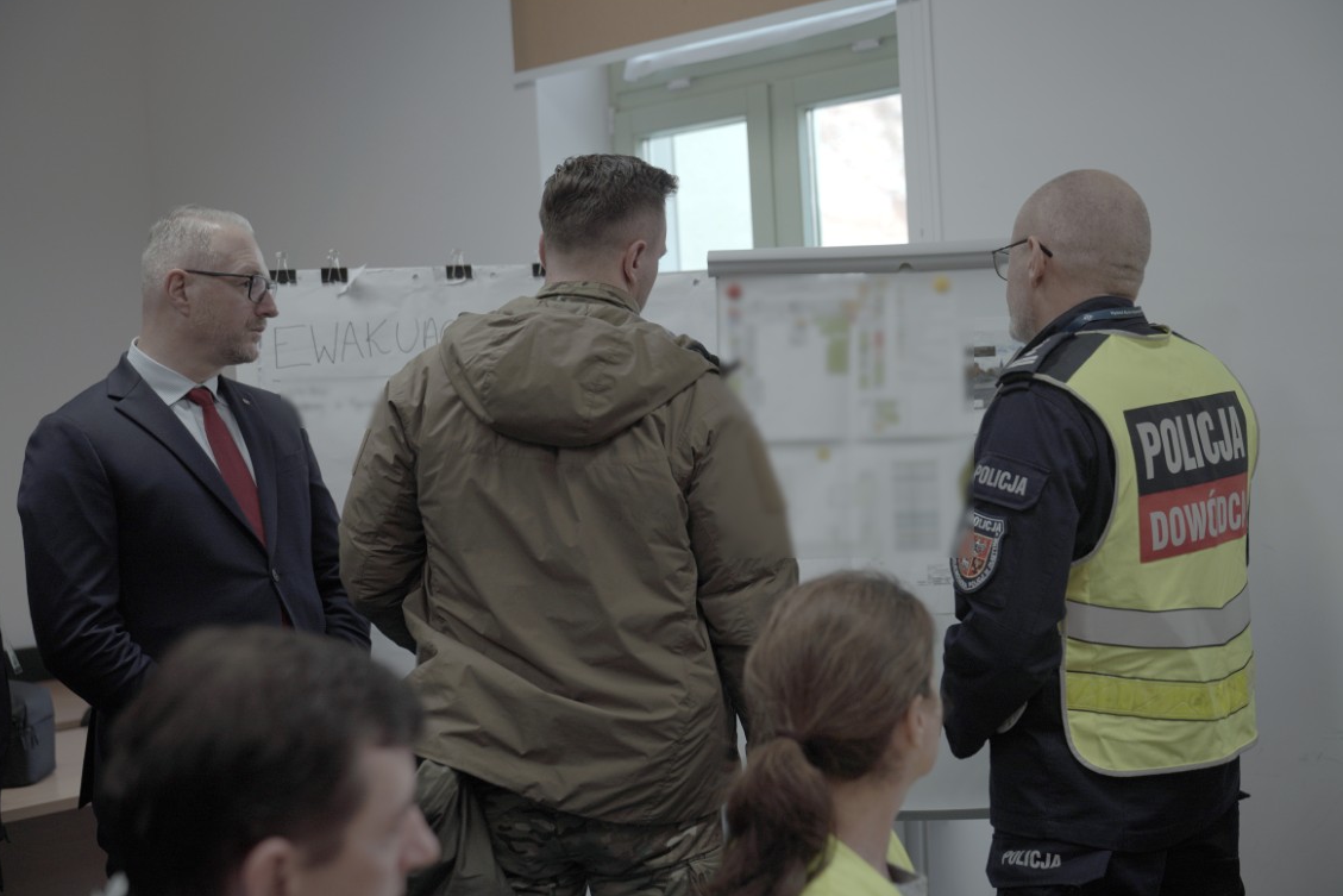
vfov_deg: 27.0
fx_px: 1865
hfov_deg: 39.6
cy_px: 440
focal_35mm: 50
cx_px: 671
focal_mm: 49
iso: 800
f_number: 2.8
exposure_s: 1/160
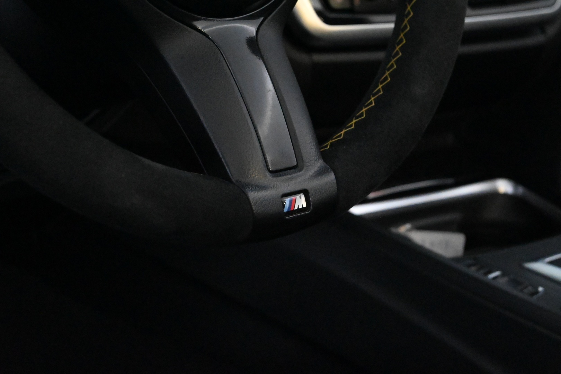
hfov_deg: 27.0
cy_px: 187
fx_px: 1169
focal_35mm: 75
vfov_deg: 18.2
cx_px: 280
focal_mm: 50
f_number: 6.3
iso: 16000
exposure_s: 1/80
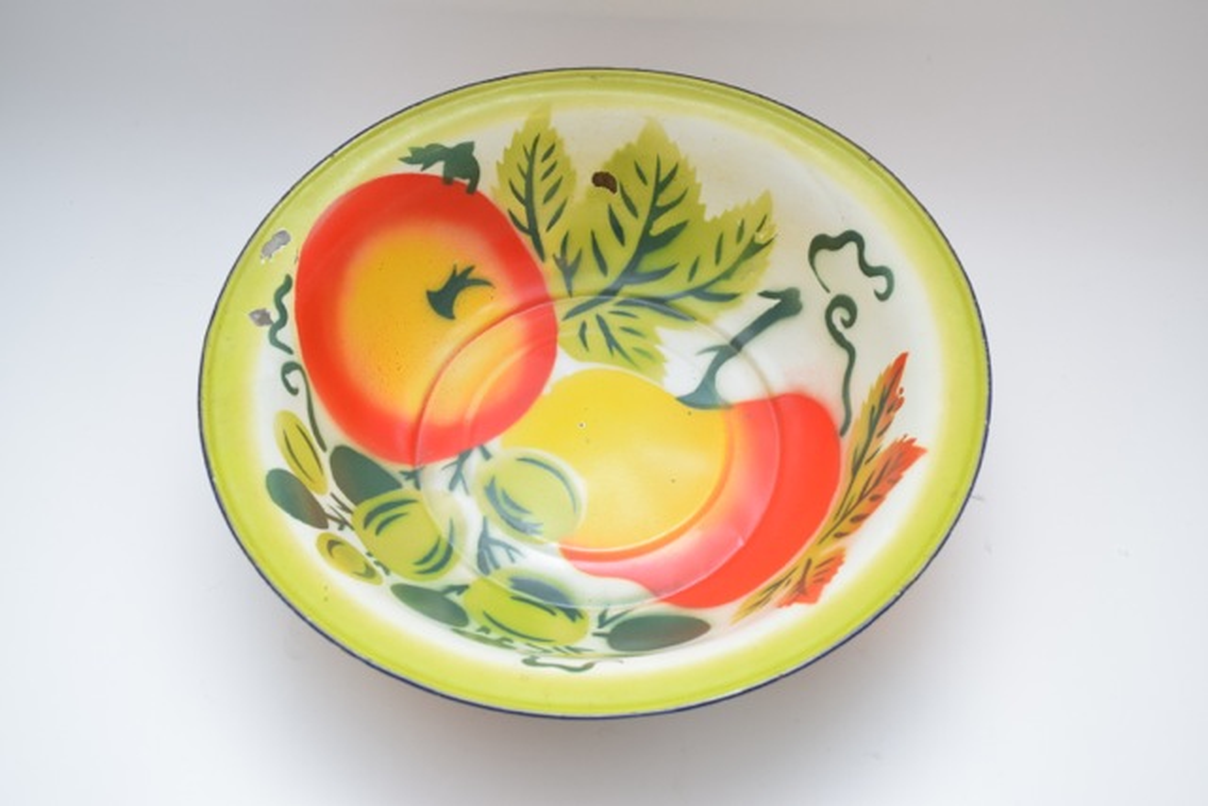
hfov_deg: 55.1
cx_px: 604
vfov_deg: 38.4
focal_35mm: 34
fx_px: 1158
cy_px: 403
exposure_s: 1/125
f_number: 5.6
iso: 800
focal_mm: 23
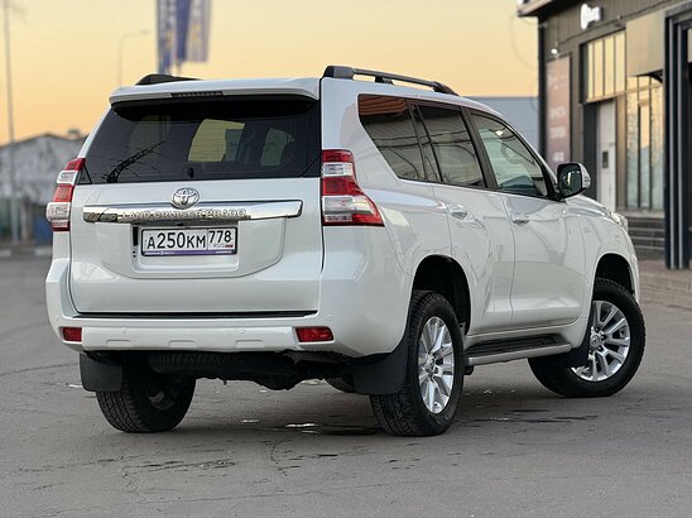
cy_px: 259
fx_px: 2397
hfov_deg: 16.4
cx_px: 346
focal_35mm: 120
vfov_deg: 12.3
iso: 80
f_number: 2.8
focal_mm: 15.66
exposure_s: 1/99
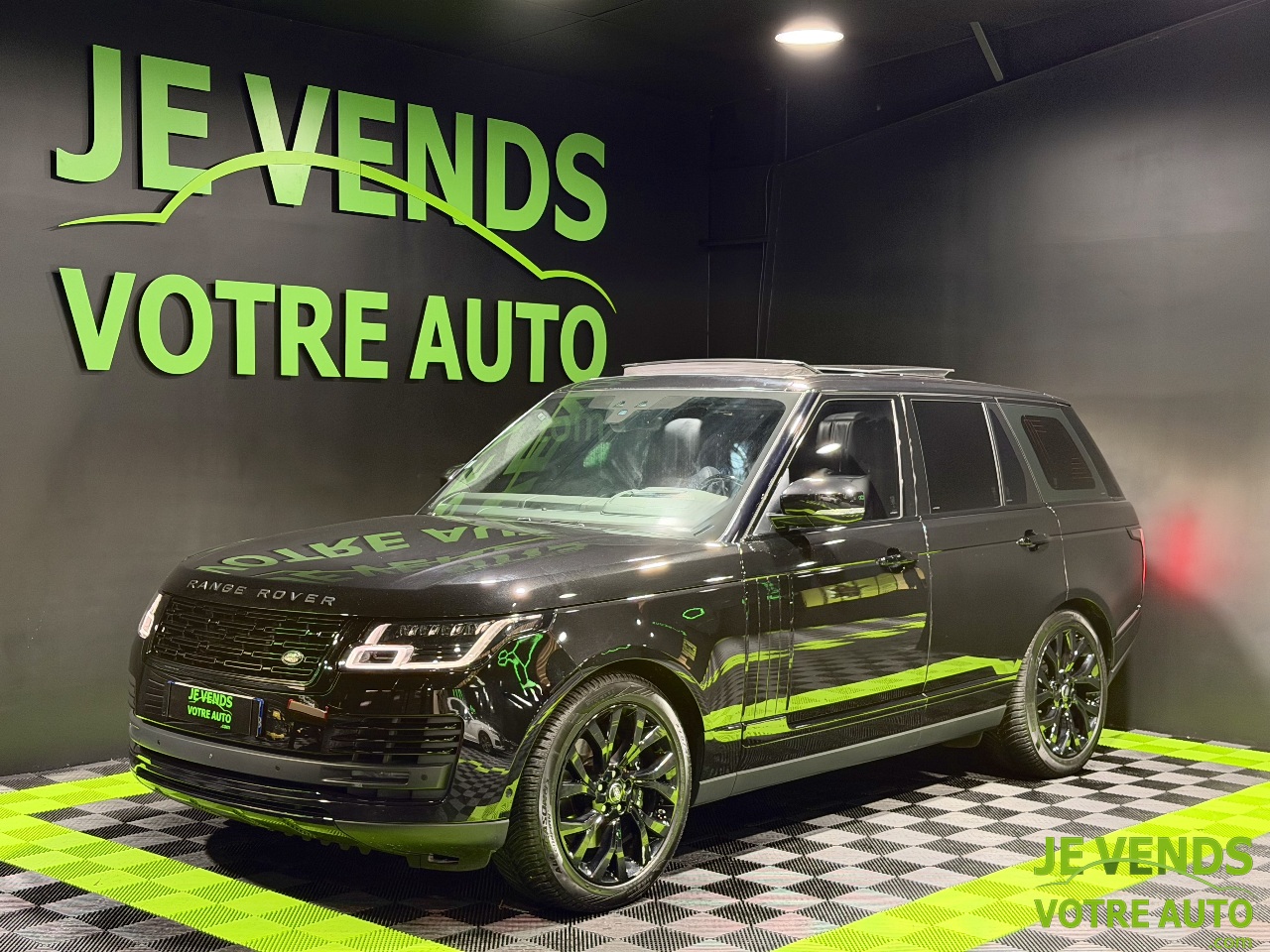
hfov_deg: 39.7
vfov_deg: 30.3
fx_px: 1761
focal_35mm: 48
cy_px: 476
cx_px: 635
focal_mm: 6.76
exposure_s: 1/33
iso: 200
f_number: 1.78
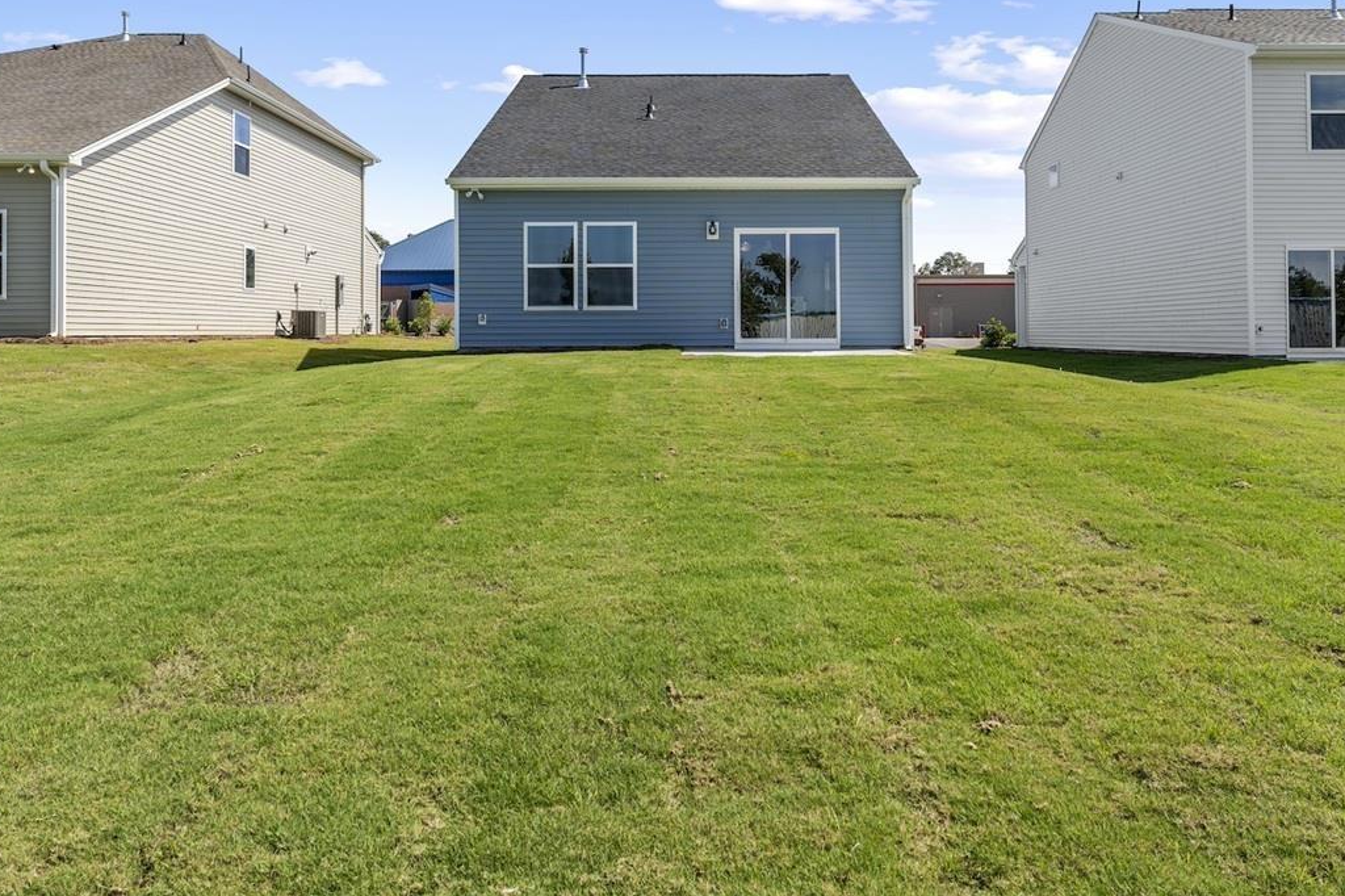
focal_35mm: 26
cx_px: 696
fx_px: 957
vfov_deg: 49.5
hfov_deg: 70.2
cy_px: 315
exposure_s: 1/500
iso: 100
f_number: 6.3
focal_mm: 16.4
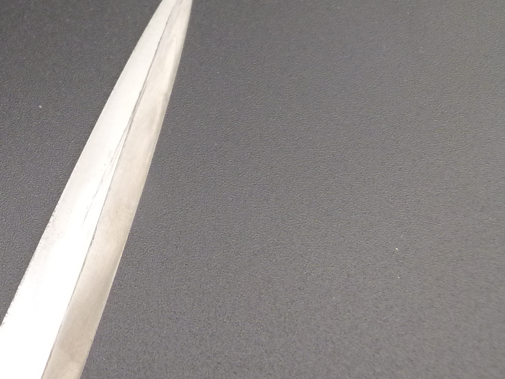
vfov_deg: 24.0
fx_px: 890
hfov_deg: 30.1
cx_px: 38
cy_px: 139
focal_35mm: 61
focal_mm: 5.6
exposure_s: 1/60
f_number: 3
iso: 200
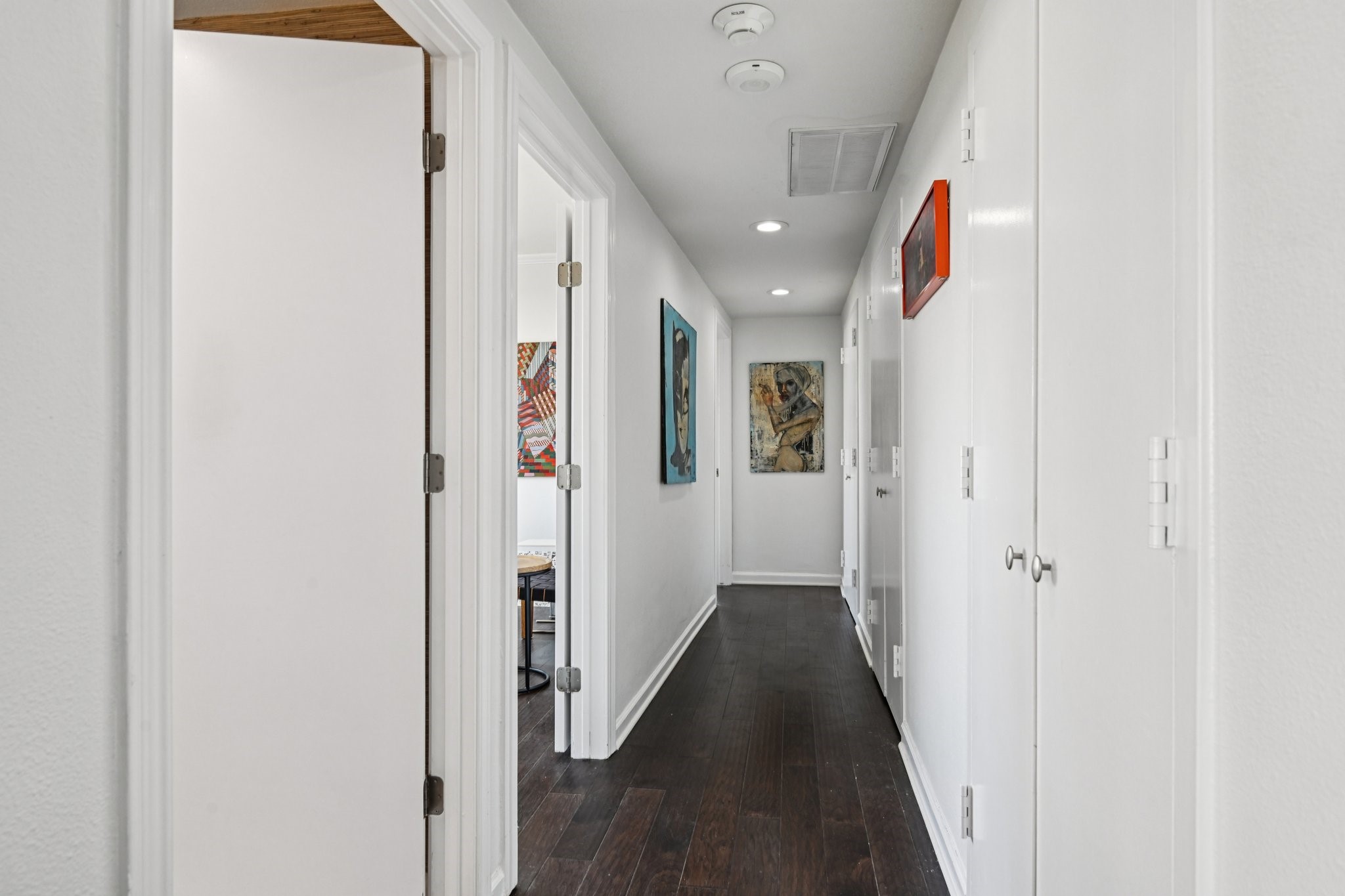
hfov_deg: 84.0
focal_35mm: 20
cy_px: 448
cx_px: 672
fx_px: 747
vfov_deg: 61.9
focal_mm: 20
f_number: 8
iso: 400
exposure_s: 1/30
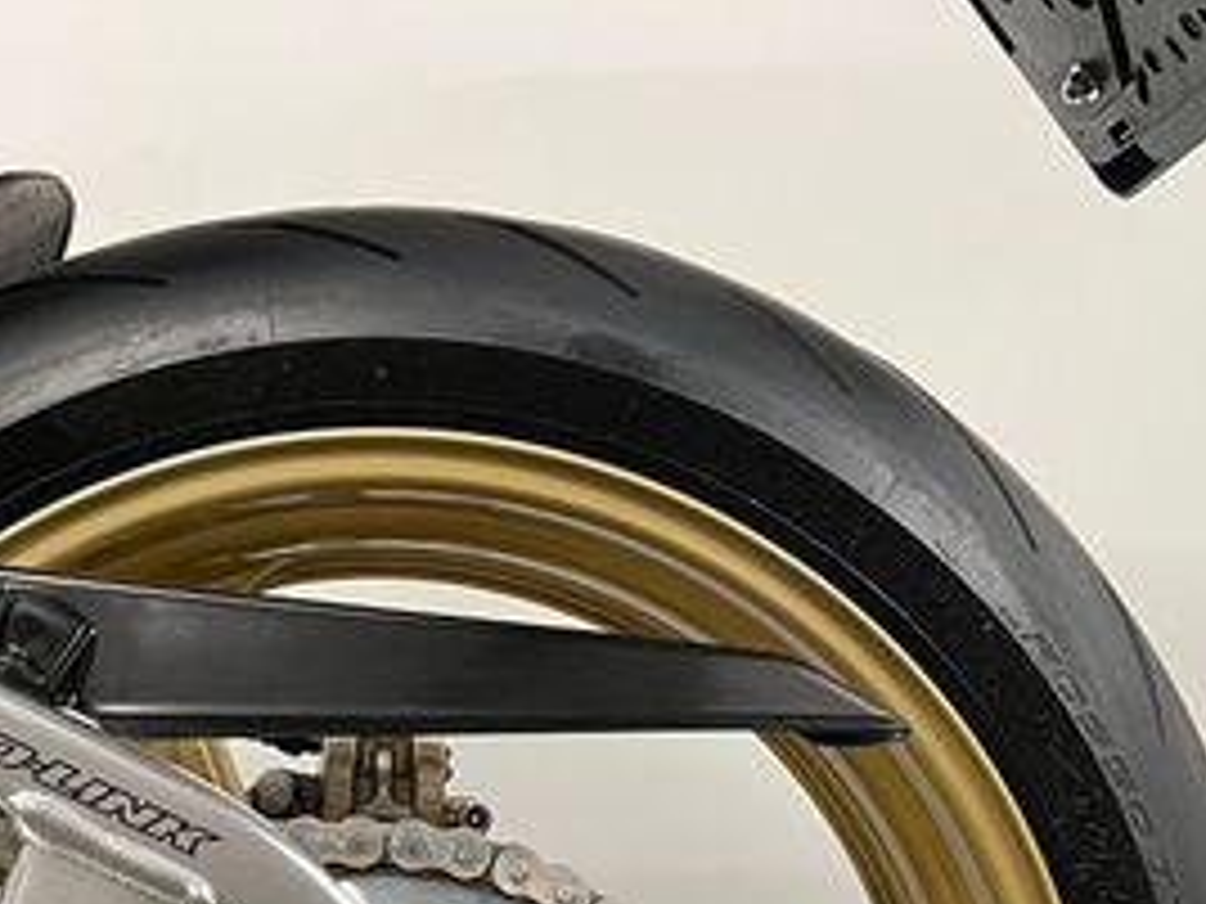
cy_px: 1070
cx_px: 356
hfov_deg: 30.8
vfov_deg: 22.0
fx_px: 2160
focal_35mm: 62
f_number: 1.6
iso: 200
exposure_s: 1/50
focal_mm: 5.1
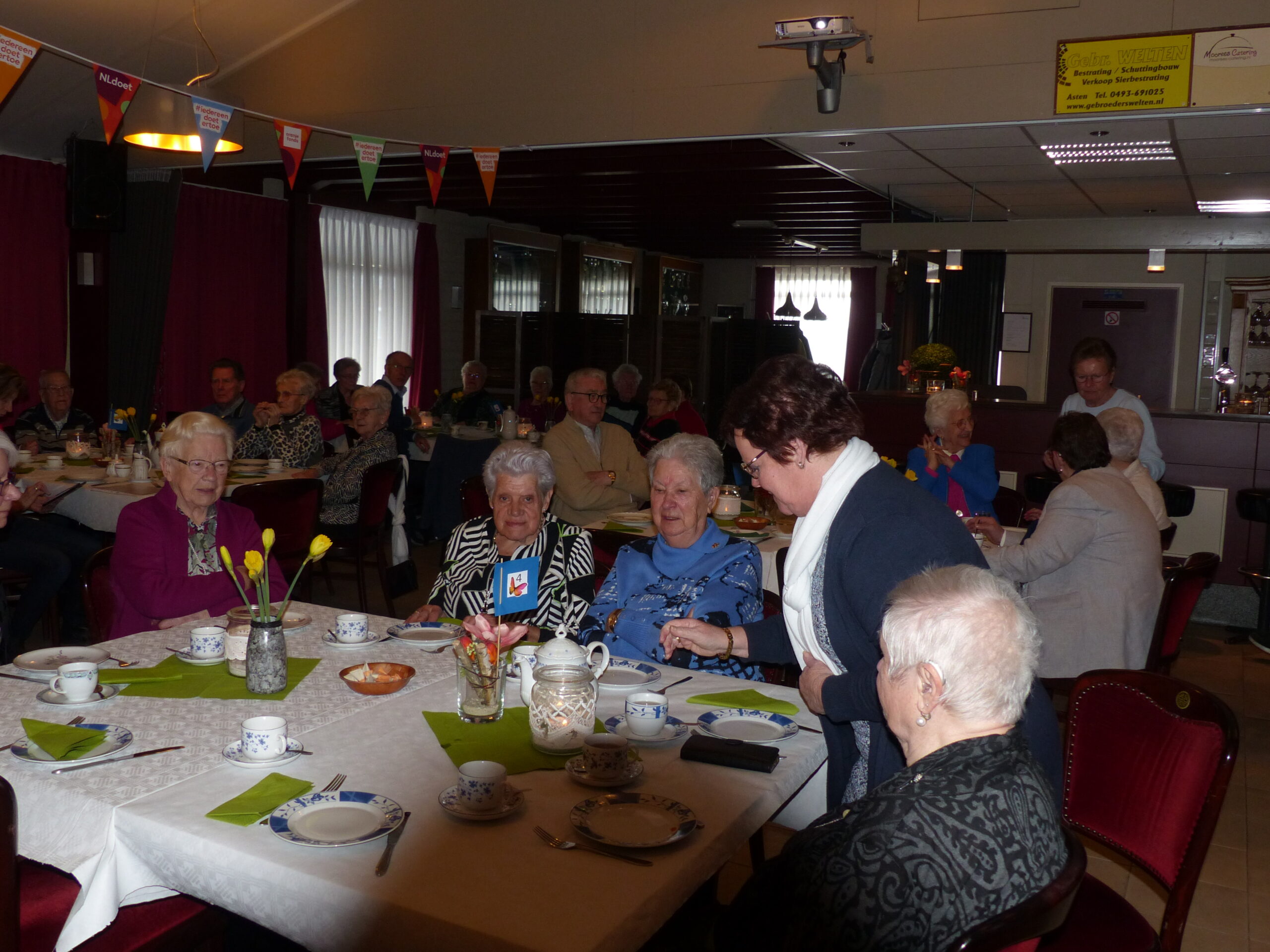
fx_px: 1137
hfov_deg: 58.4
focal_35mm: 31
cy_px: 476
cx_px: 635
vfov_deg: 45.4
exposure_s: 1/60
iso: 200
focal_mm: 5.6
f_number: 3.5
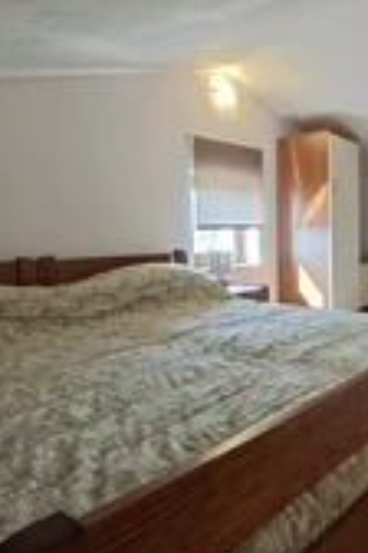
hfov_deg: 42.2
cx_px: 312
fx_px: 445
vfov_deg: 63.6
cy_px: 253
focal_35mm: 29
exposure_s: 1/33
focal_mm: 1.74
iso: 160
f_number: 2.2
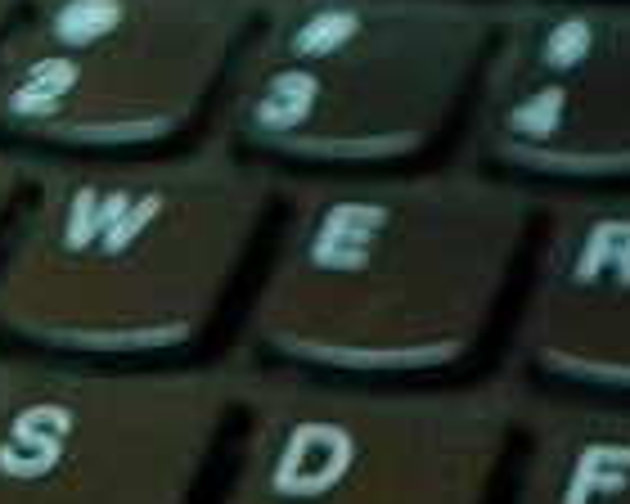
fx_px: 2499
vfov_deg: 11.1
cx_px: 1377
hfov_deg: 12.2
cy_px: -266
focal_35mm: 134
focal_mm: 4
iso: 500
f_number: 2.4
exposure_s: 1/15.1
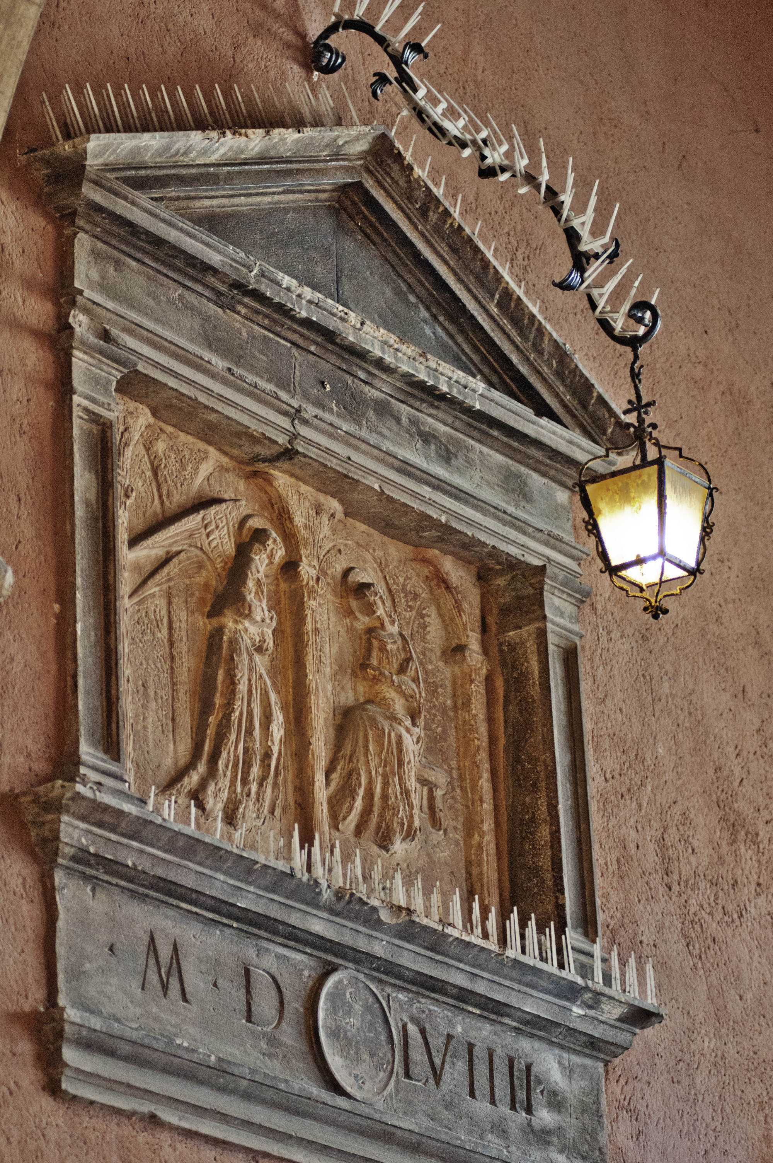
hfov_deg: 11.4
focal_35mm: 120
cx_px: 386
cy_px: 582
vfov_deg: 17.1
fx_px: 3872
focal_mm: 80
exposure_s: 1/160
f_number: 2.8
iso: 800
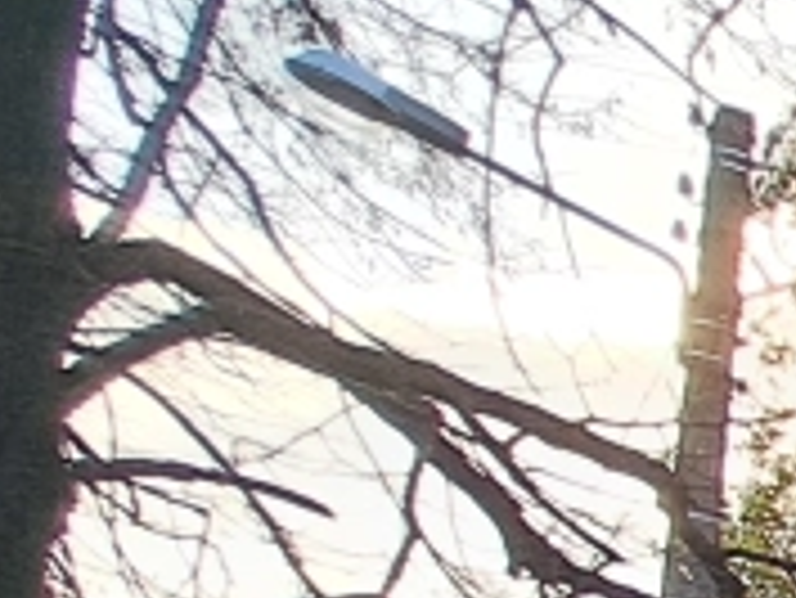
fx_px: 2117
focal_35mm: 92
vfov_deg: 13.7
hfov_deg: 11.1
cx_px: 2464
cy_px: 1185
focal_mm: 1.74
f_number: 2.2
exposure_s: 1/344
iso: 50
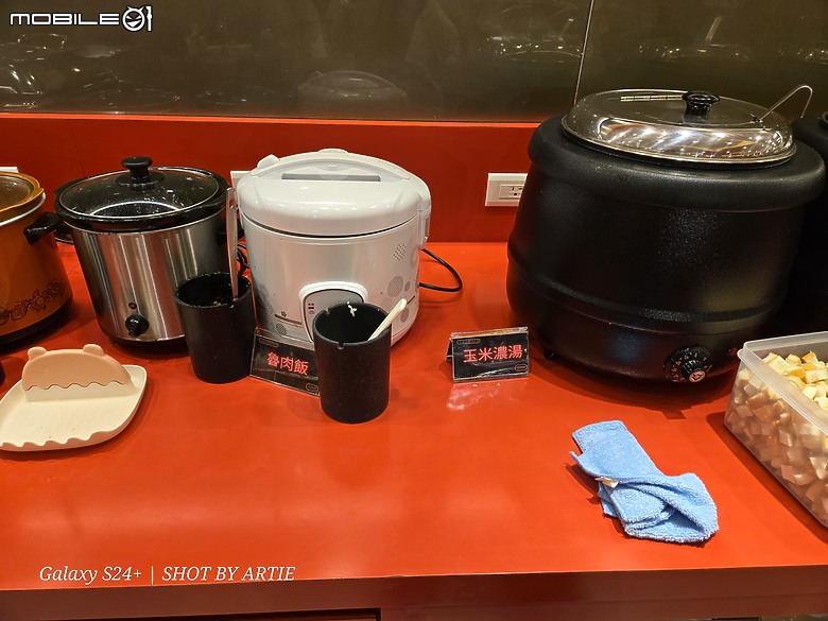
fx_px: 550
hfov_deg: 73.9
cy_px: 310
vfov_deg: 58.9
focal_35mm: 23
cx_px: 414
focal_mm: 5.4
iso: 125
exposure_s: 1/120
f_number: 1.8
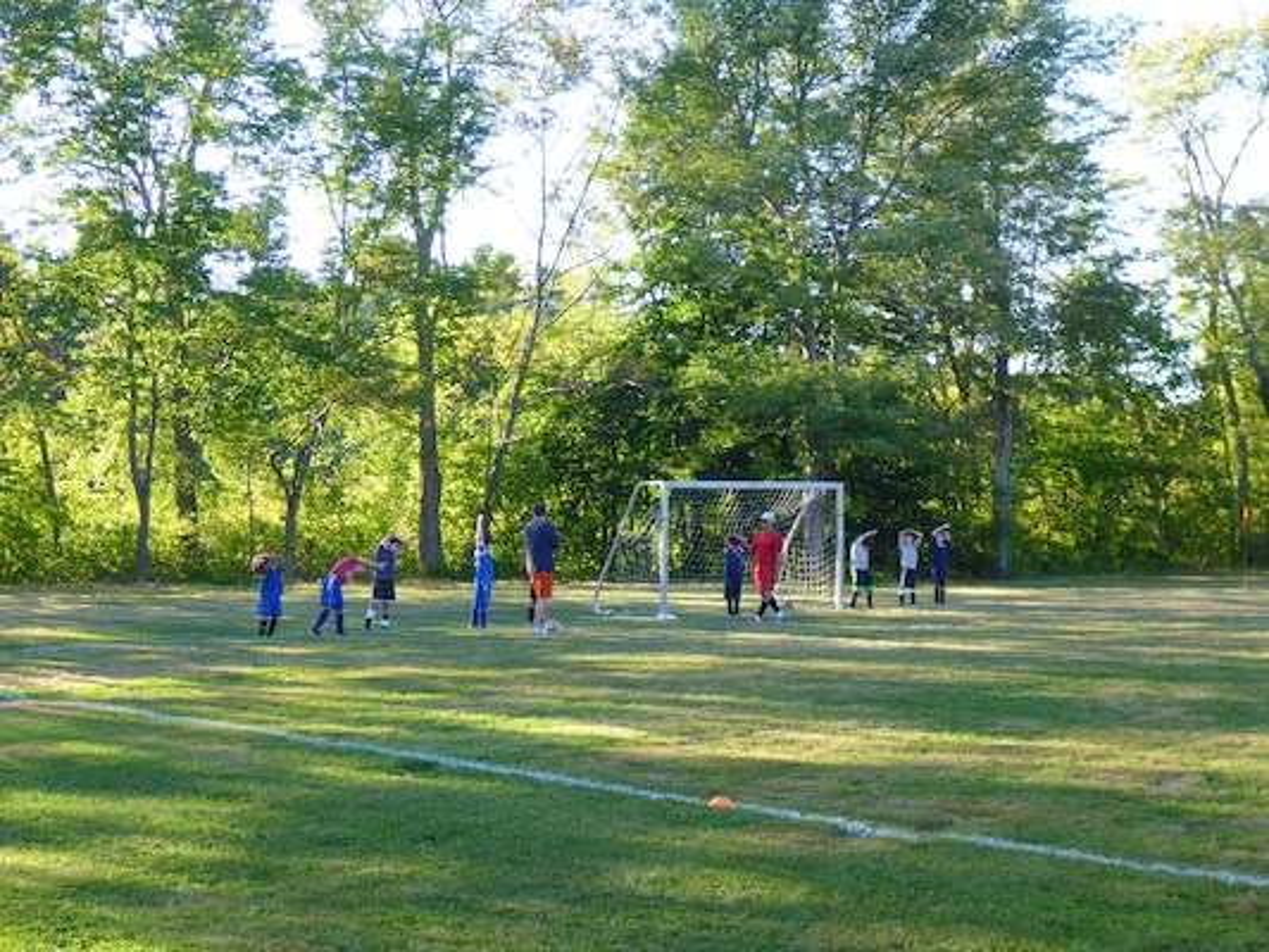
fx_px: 2017
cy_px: 476
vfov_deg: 26.6
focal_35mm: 55
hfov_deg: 34.9
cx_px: 634
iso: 160
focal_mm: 9.8
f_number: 4.9
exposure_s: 1/80
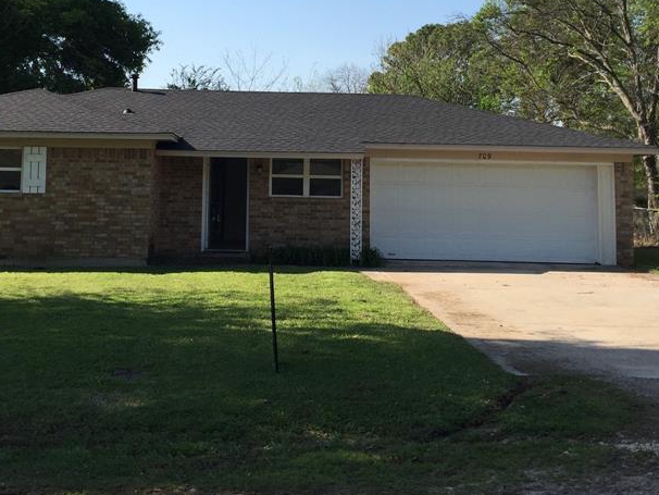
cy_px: 92
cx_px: 272
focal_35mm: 49
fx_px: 933
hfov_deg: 38.8
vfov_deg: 29.0
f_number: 2.2
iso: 32
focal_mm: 4.15
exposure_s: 1/1647
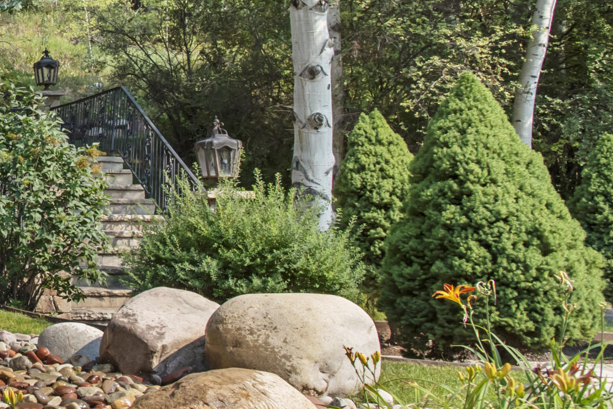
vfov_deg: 22.4
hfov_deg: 26.6
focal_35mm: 60
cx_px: -241
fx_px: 1022
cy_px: 99
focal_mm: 20
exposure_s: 1/1250
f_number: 7.1
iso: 400
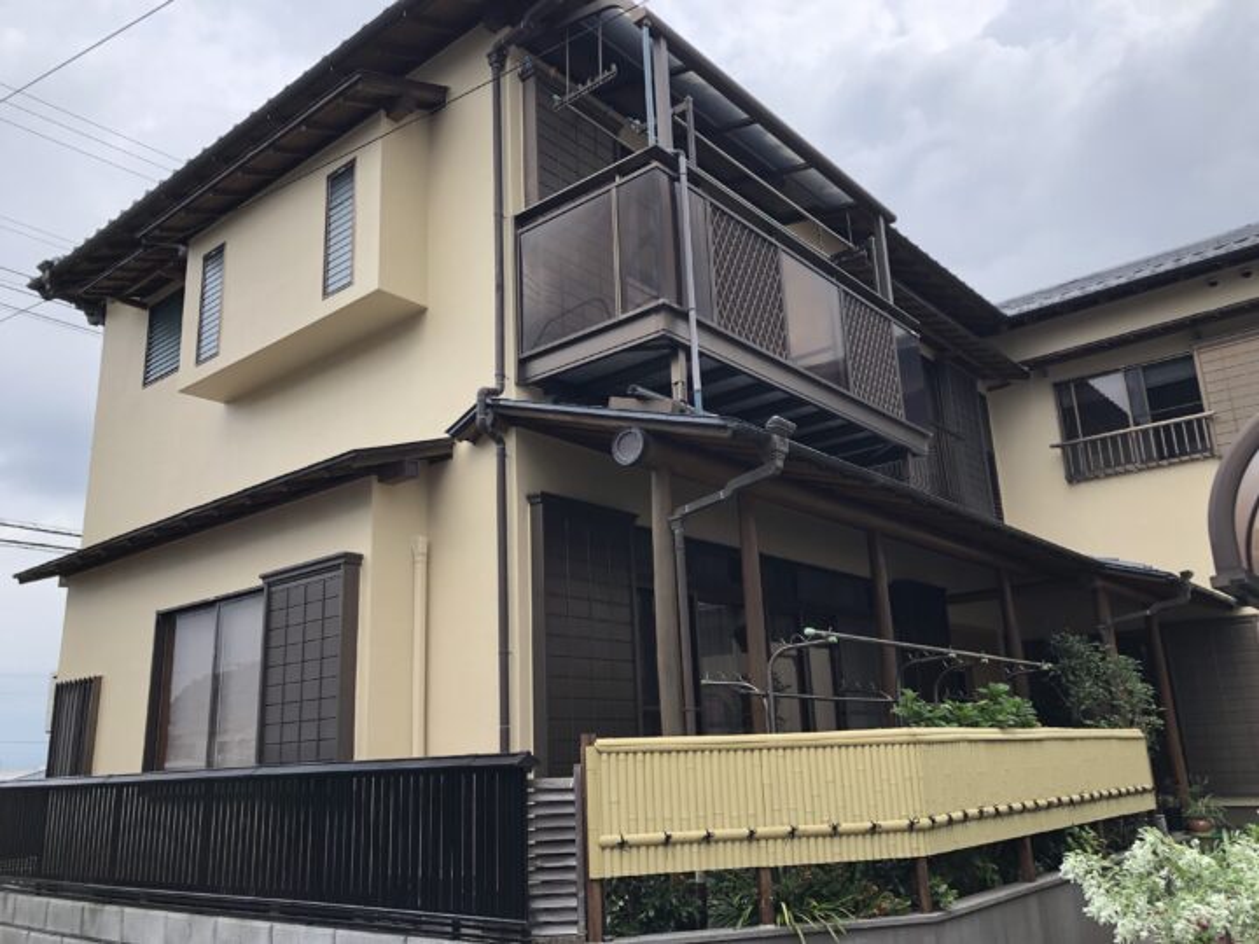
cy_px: 472
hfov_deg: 63.4
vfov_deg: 49.7
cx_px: 630
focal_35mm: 28
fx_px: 1018
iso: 20
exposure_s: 1/623
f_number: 1.8
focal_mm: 3.99
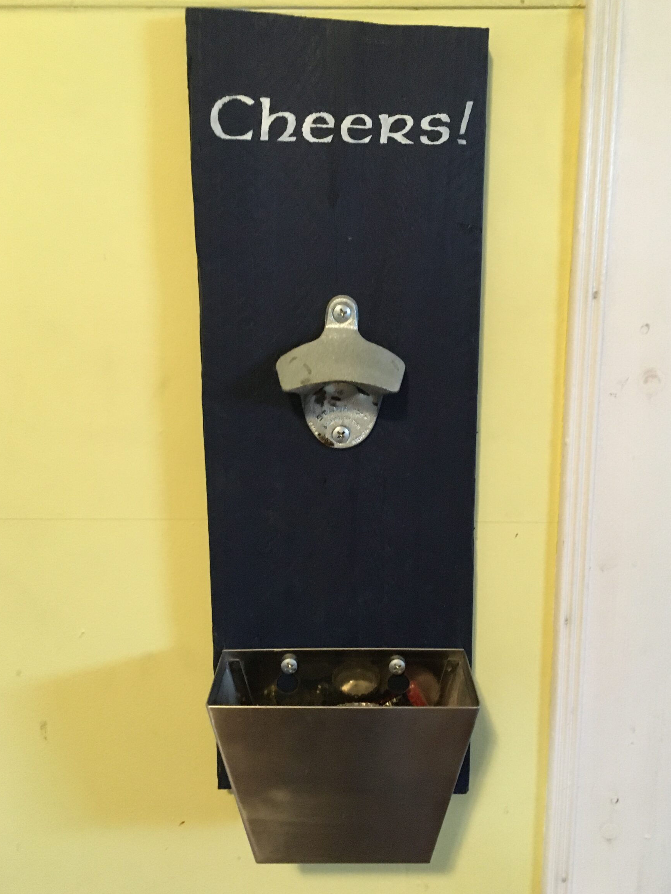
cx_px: 347
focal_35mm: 32
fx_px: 827
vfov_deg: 56.8
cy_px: 427
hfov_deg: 44.2
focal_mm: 4.15
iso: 320
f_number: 2.2
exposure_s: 1/15
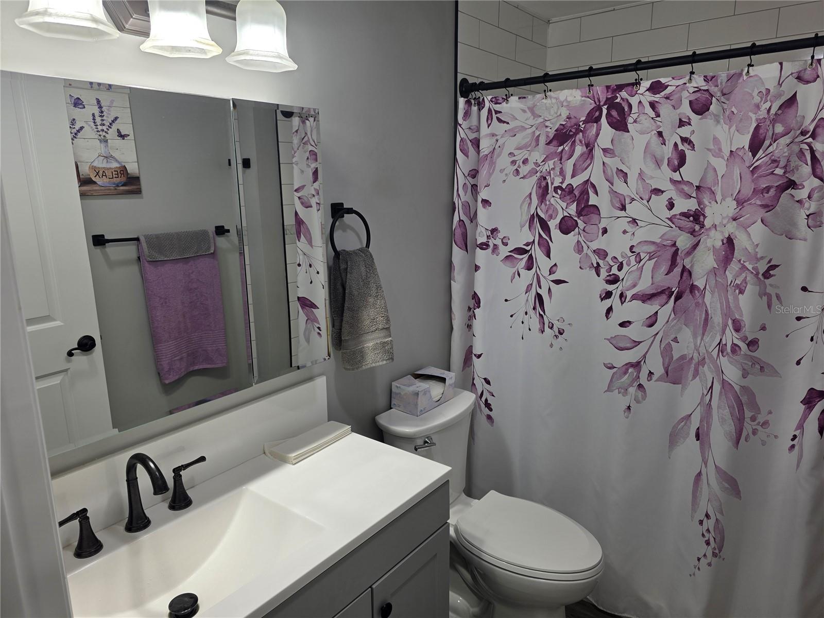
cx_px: 412
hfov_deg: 73.9
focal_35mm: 23
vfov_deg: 58.9
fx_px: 547
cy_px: 309
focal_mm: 6.3
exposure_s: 1/120
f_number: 1.7
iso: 32
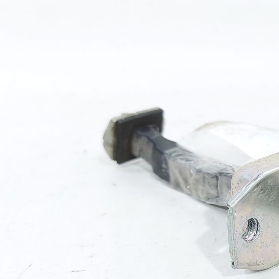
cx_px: 287
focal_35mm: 52
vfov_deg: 32.4
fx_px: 474
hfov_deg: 30.2
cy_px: 192
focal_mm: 5.23
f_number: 1.8
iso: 100
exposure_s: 1/50
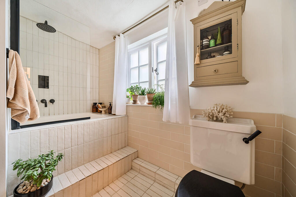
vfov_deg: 85.4
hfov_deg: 108.3
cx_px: 148
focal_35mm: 13
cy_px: 98
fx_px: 107
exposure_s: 2
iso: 100
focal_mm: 13
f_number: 8
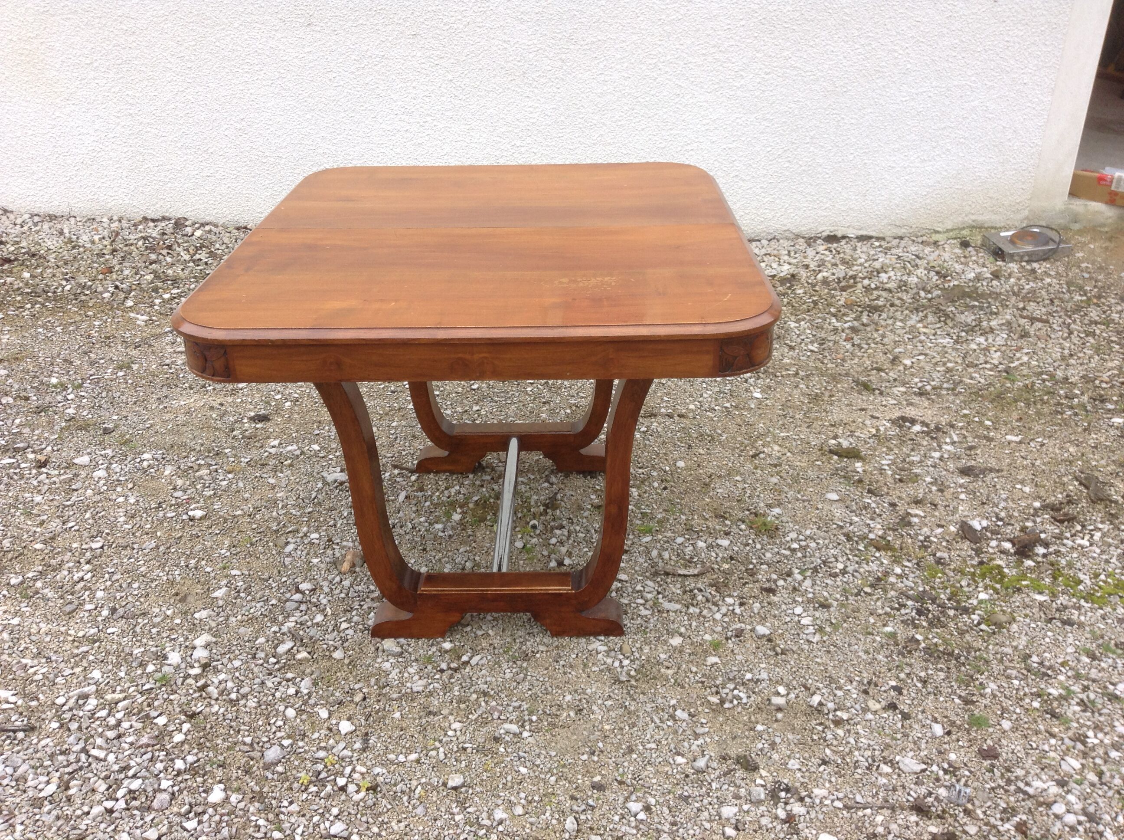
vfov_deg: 42.8
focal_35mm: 33
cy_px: 420
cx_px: 562
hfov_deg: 55.4
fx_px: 1070
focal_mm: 3.3
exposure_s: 1/40
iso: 32
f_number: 2.4
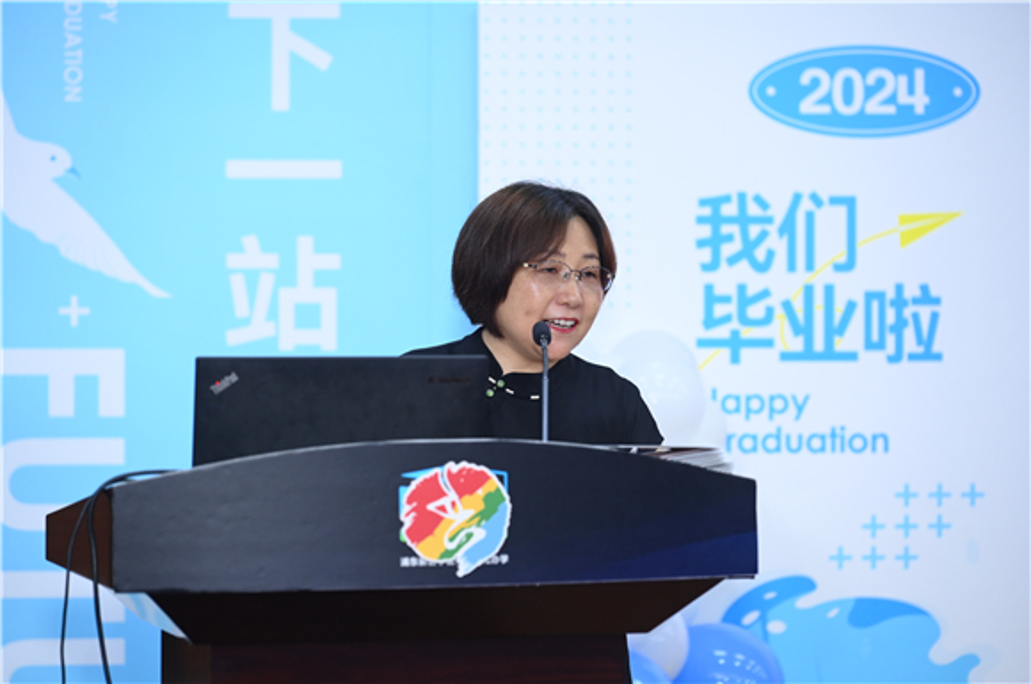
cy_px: 342
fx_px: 3146
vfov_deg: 12.4
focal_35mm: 110
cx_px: 516
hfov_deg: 18.6
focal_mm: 110
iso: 1000
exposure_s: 1/160
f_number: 4
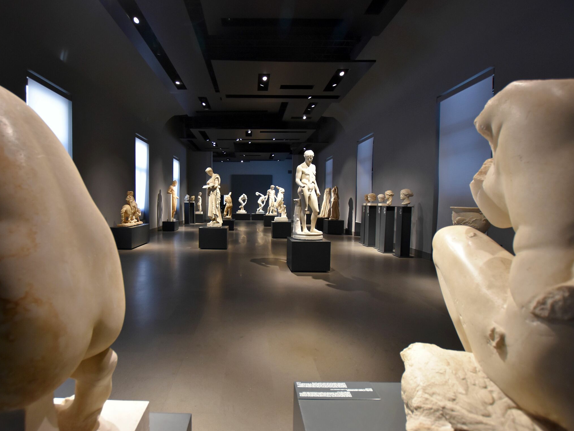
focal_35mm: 17
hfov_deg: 90.4
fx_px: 282
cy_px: 216
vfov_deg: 74.7
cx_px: 244
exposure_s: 1/60
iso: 800
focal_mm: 10
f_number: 4
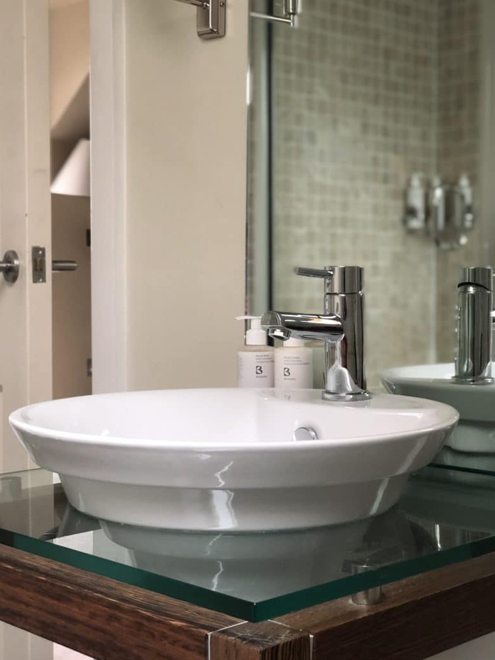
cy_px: 324
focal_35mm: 59
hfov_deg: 24.8
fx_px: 1125
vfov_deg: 32.7
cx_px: 244
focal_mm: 6.6
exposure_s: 1/53
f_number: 2.8
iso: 500
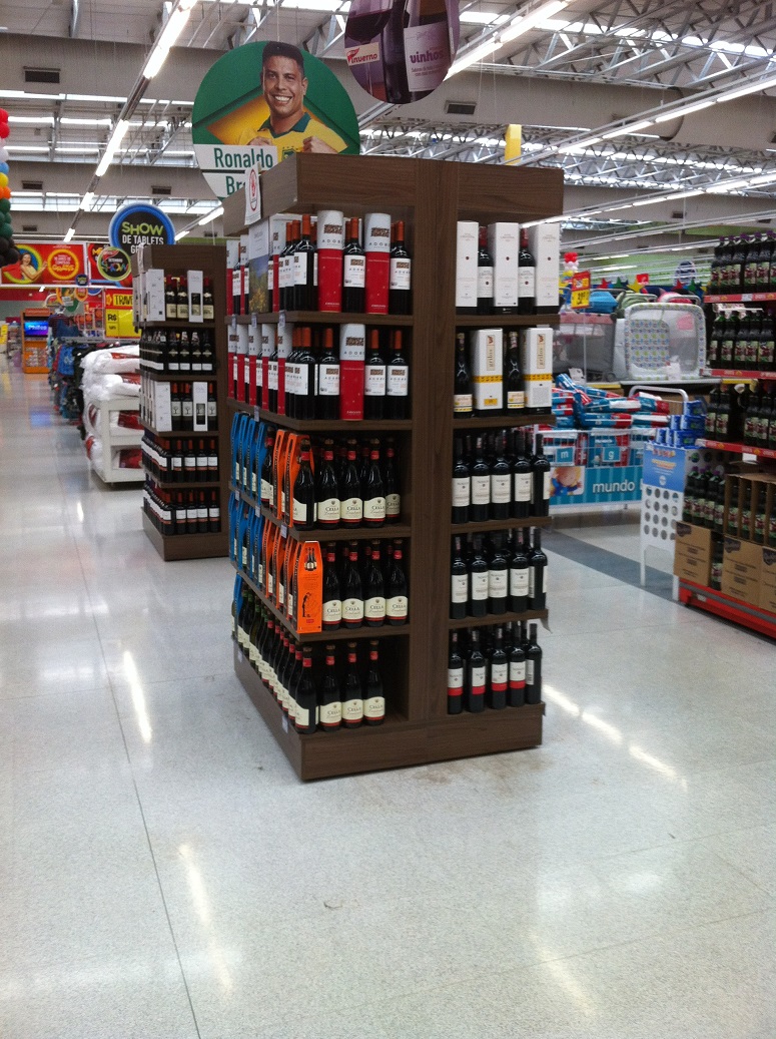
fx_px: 1049
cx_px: 388
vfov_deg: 52.7
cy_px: 520
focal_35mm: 35
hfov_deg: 40.6
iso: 100
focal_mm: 3.85
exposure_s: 1/40
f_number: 2.8
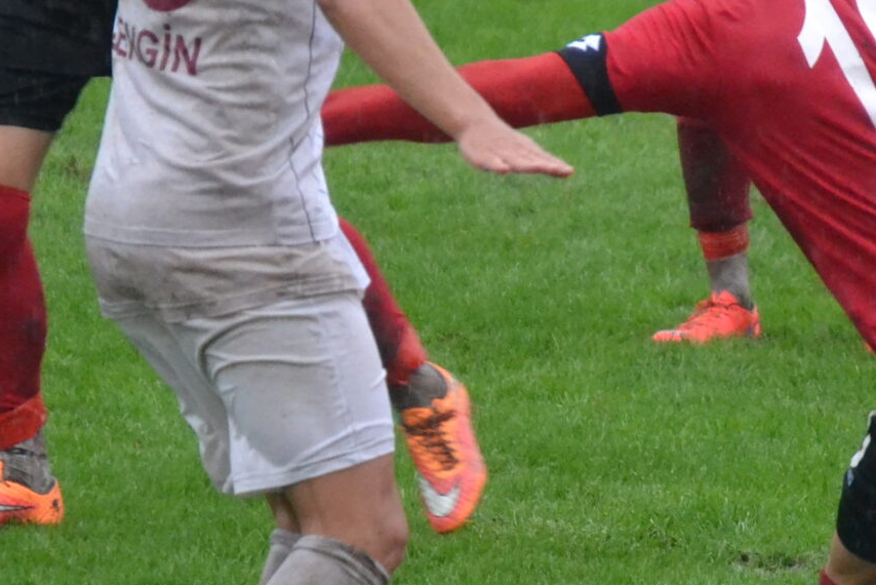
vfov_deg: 1.5
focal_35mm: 899
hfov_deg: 2.3
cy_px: 310
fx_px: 21882
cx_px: 487
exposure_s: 1/400
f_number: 5.6
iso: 3200
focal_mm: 200
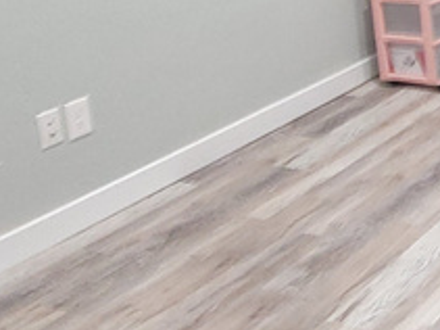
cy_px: -40
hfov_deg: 24.4
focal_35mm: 63
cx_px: 649
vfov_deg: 21.9
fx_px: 800
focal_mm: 1.74
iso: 160
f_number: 2.2
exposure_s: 1/15
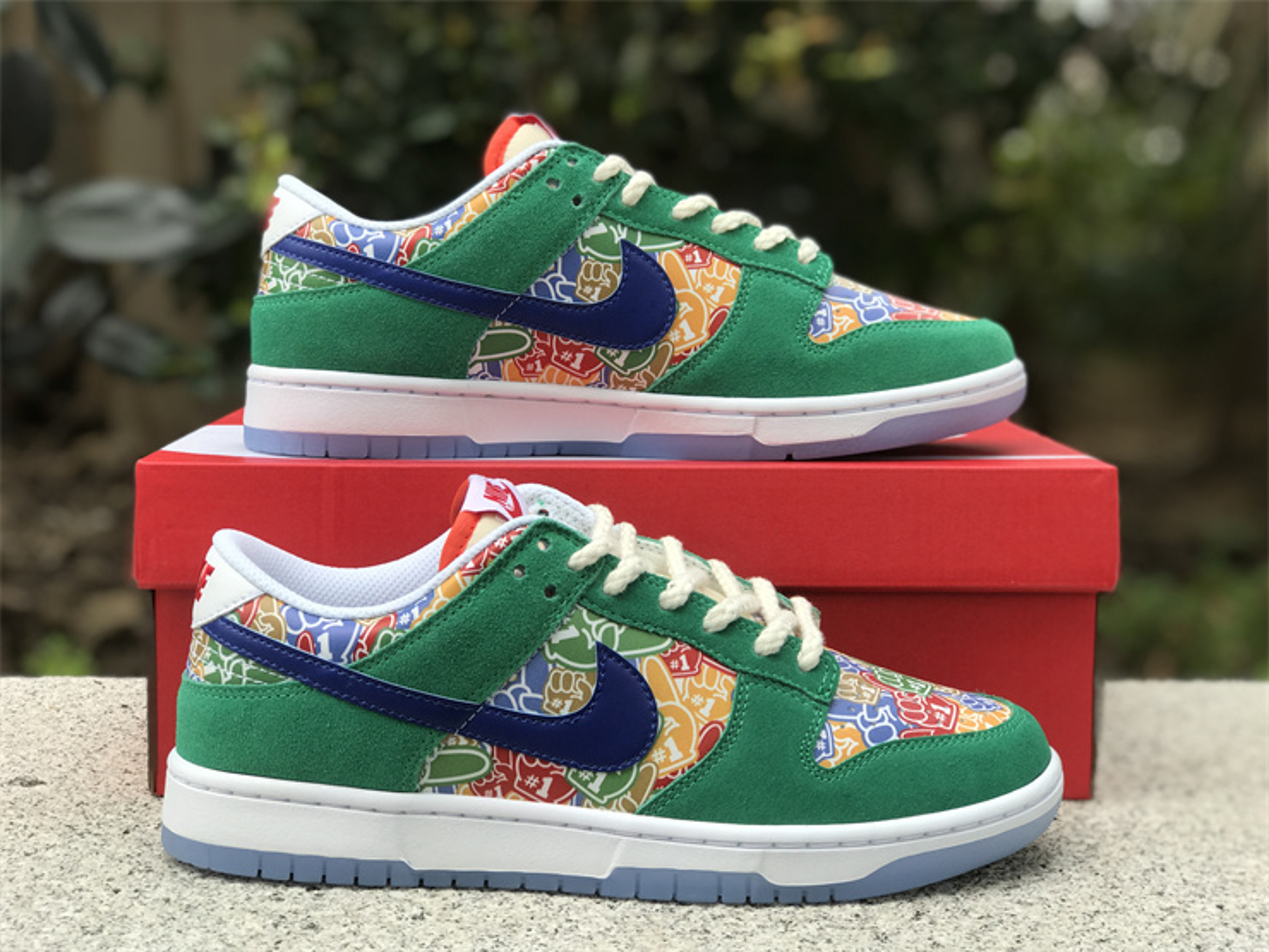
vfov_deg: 25.7
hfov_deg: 33.8
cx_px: 634
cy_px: 476
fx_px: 2090
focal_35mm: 57
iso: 20
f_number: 2.8
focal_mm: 6.6
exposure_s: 1/187
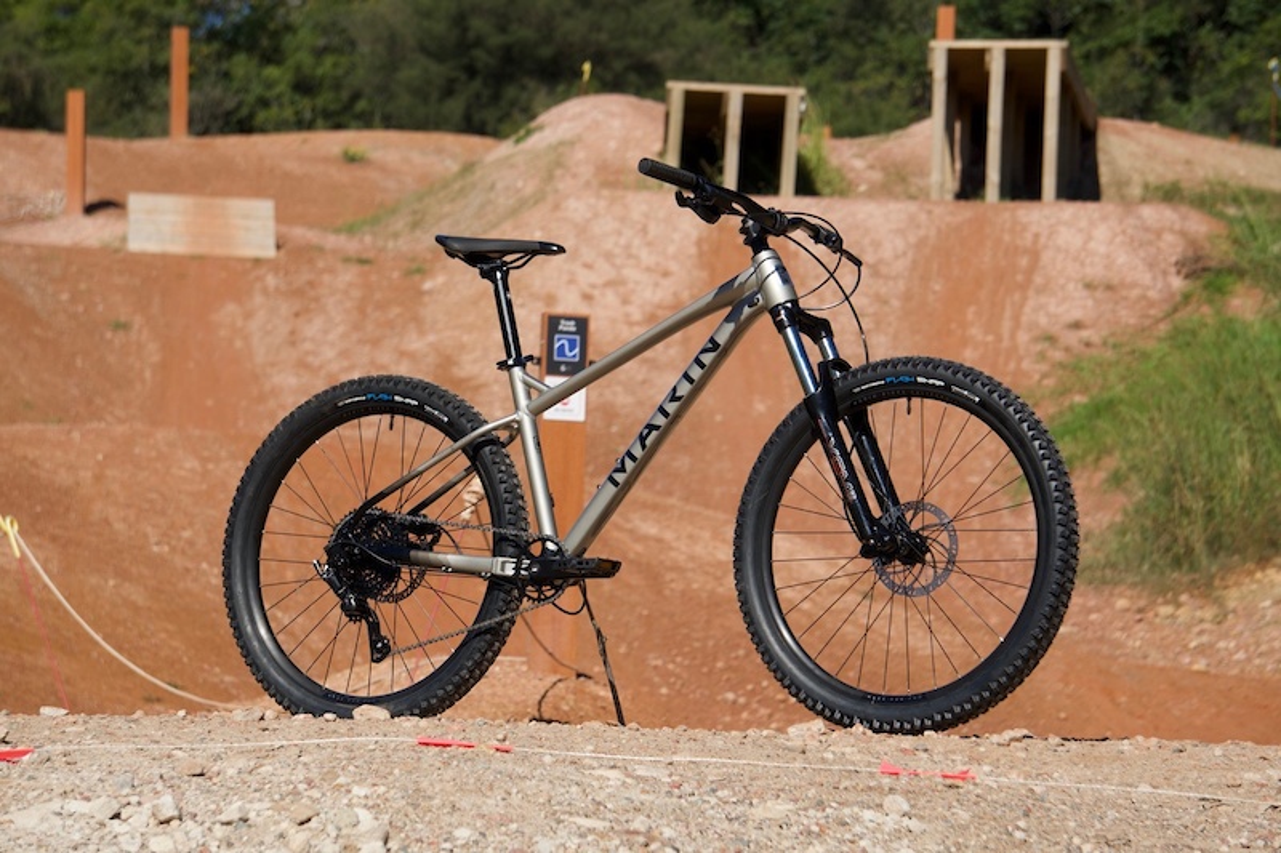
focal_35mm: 170
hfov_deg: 12.1
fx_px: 6030
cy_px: 426
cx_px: 640
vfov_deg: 8.1
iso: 100
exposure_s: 1/250
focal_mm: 113
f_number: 7.1
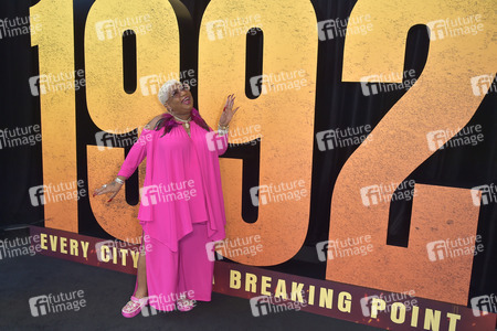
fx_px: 442
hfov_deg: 58.7
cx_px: 248
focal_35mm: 32
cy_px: 166
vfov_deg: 41.1
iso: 640
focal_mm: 32
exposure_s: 1/250
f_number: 6.3
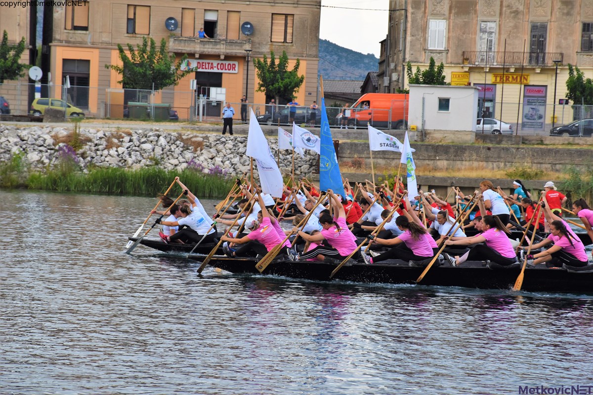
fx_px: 2594
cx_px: 296
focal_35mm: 158
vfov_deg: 8.7
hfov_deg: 13.0
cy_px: 198
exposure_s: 1/250
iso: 320
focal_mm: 105
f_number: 8
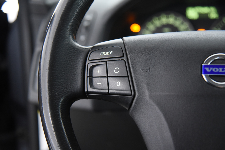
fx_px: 388
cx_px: 112
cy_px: 75
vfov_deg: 21.9
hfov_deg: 32.4
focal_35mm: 62
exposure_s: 1/20
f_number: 4
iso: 4000
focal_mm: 62
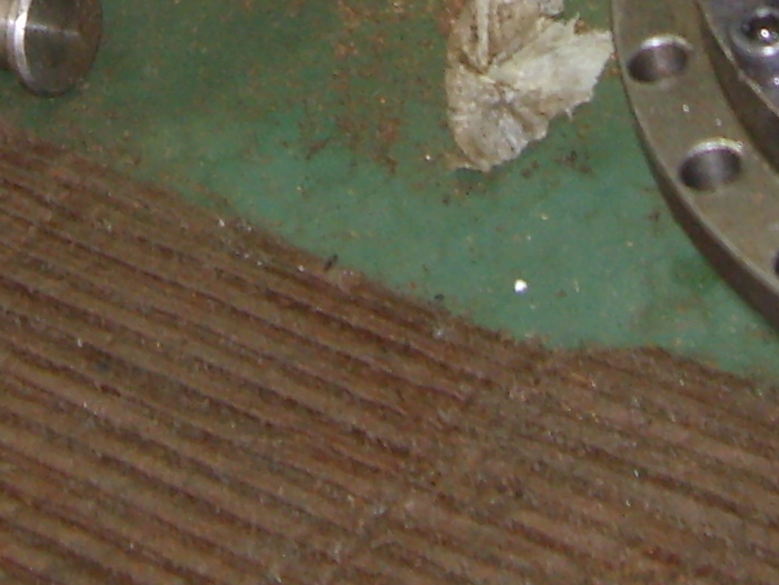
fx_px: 3669
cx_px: 278
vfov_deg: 8.7
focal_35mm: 163
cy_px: -497
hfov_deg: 12.1
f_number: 2.8
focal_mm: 7.4
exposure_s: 1/30
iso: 100
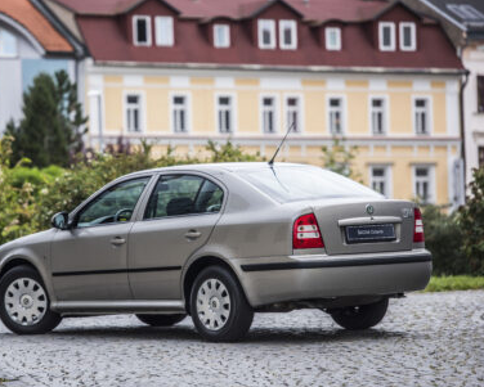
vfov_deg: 7.8
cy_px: 193
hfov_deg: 9.7
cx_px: 192
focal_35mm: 199
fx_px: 2851
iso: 200
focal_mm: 175
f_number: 3.5
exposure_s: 1/400
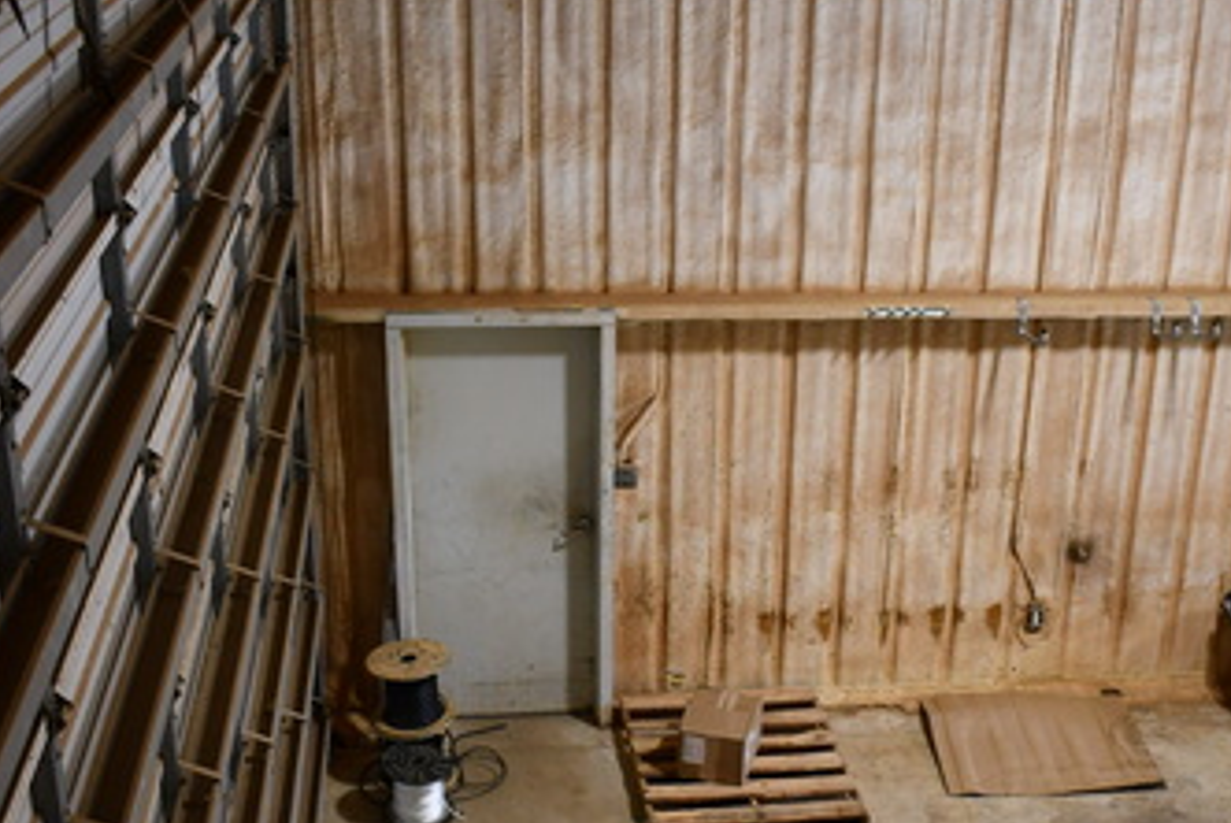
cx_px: 742
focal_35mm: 52
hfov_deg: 38.0
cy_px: 558
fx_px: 1780
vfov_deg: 25.9
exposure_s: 1/125
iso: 800
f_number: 3.5
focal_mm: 18
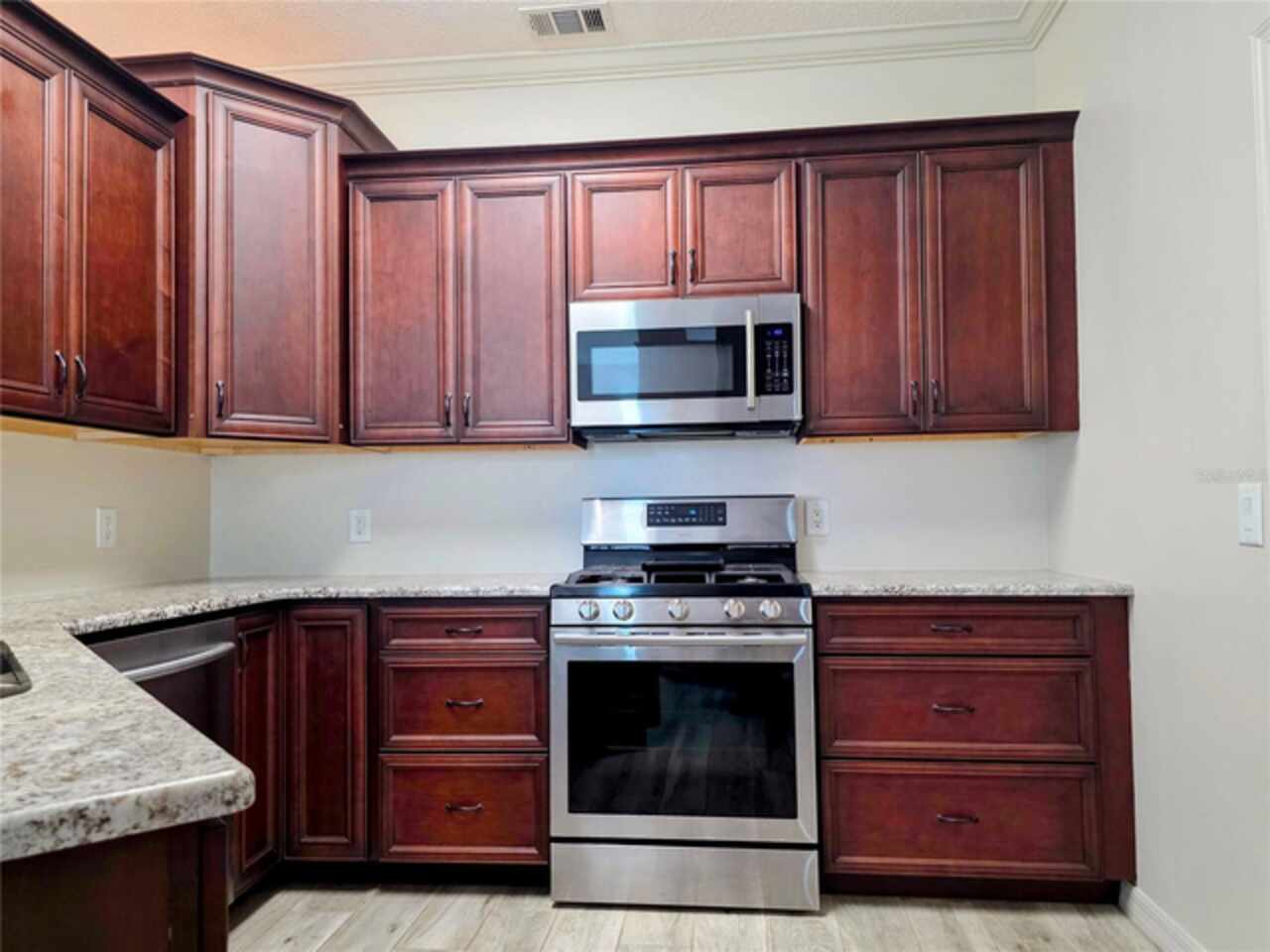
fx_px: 844
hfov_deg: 73.9
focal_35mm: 23
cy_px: 476
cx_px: 635
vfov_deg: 58.9
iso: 400
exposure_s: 1/120
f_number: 1.7
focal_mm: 6.3
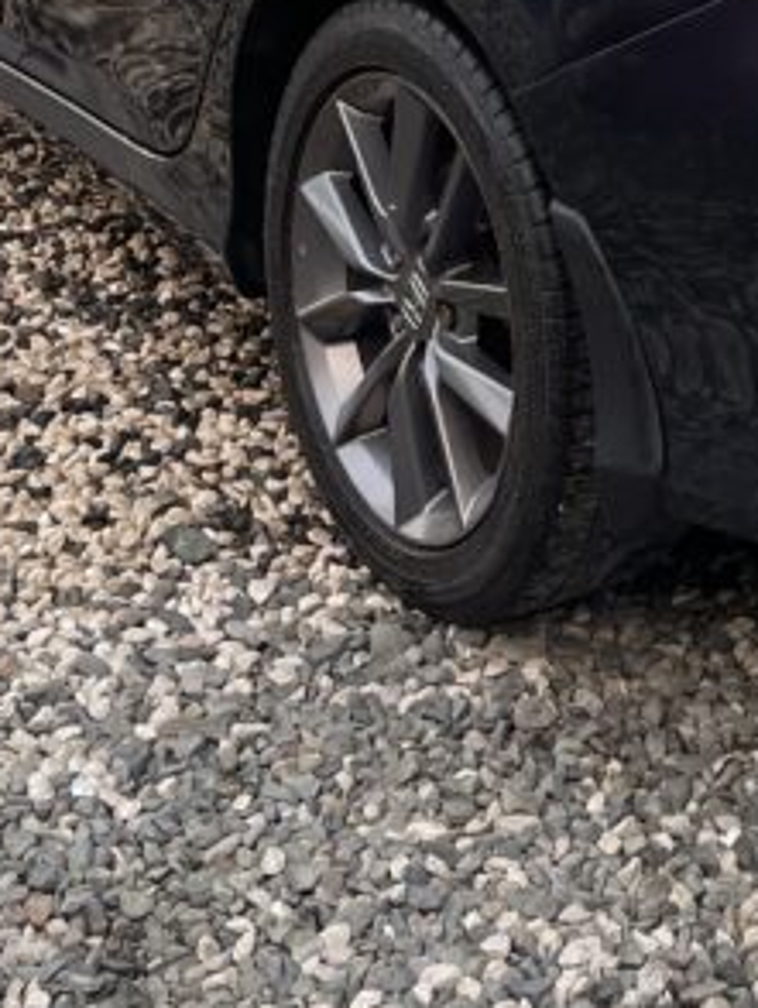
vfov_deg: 19.8
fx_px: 2536
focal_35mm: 87
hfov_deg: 16.5
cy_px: -463
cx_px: 837
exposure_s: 1/120
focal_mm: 5.1
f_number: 1.6
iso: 80
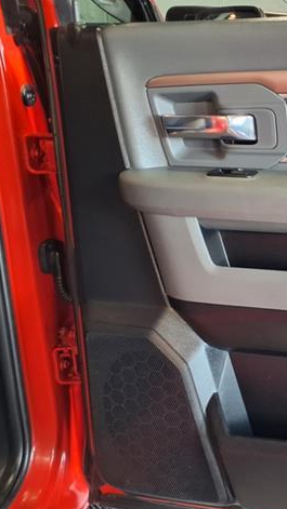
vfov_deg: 50.5
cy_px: 257
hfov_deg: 26.8
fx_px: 541
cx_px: 332
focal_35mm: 40
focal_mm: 3.58
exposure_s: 1/20
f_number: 1.9
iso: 400
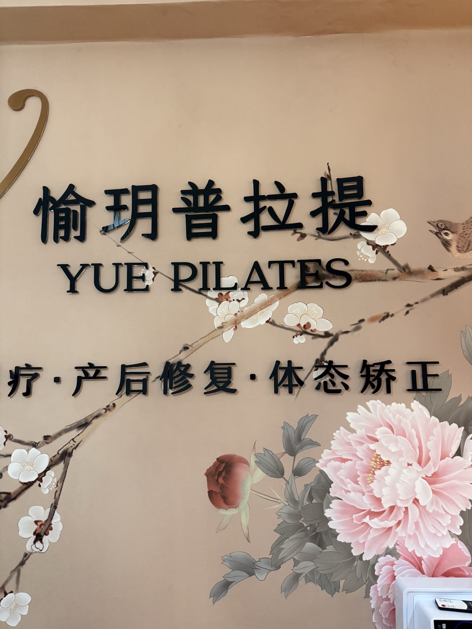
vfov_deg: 71.6
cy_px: 314
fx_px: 436
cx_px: 236
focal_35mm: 24
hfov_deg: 56.8
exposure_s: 1/50
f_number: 1.78
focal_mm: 6.76
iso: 500
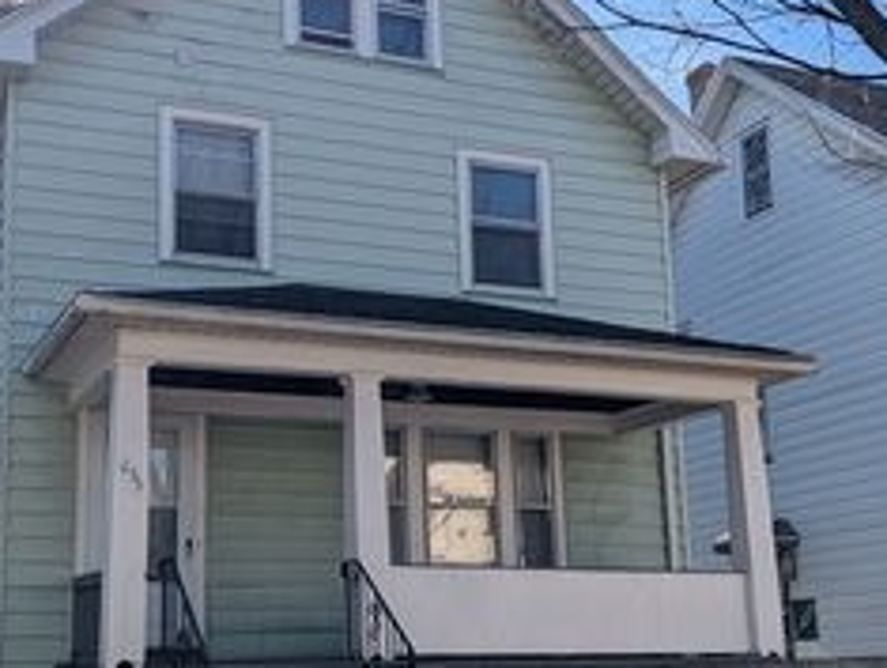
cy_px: 415
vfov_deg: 28.5
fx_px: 1309
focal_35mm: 51
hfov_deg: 37.3
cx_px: 362
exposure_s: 1/1127
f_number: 1.68
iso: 16
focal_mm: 6.9
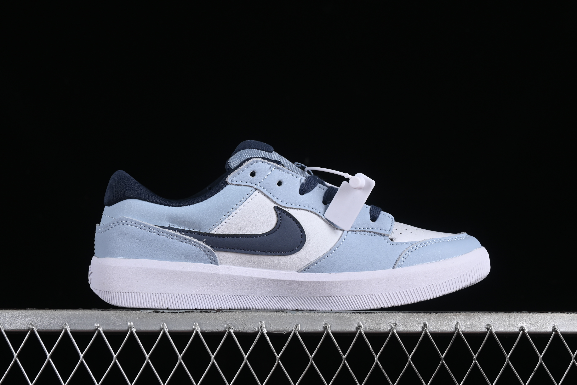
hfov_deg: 27.0
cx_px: 288
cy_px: 192
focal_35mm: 75
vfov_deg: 18.2
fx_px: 1202
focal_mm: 50
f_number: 8
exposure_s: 1/80
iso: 160
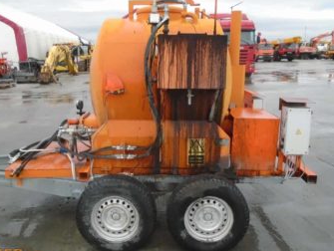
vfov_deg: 45.5
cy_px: 114
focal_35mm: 31
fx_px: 299
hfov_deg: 58.3
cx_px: 157
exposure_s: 1/160
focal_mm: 4.6
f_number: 3.2
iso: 400
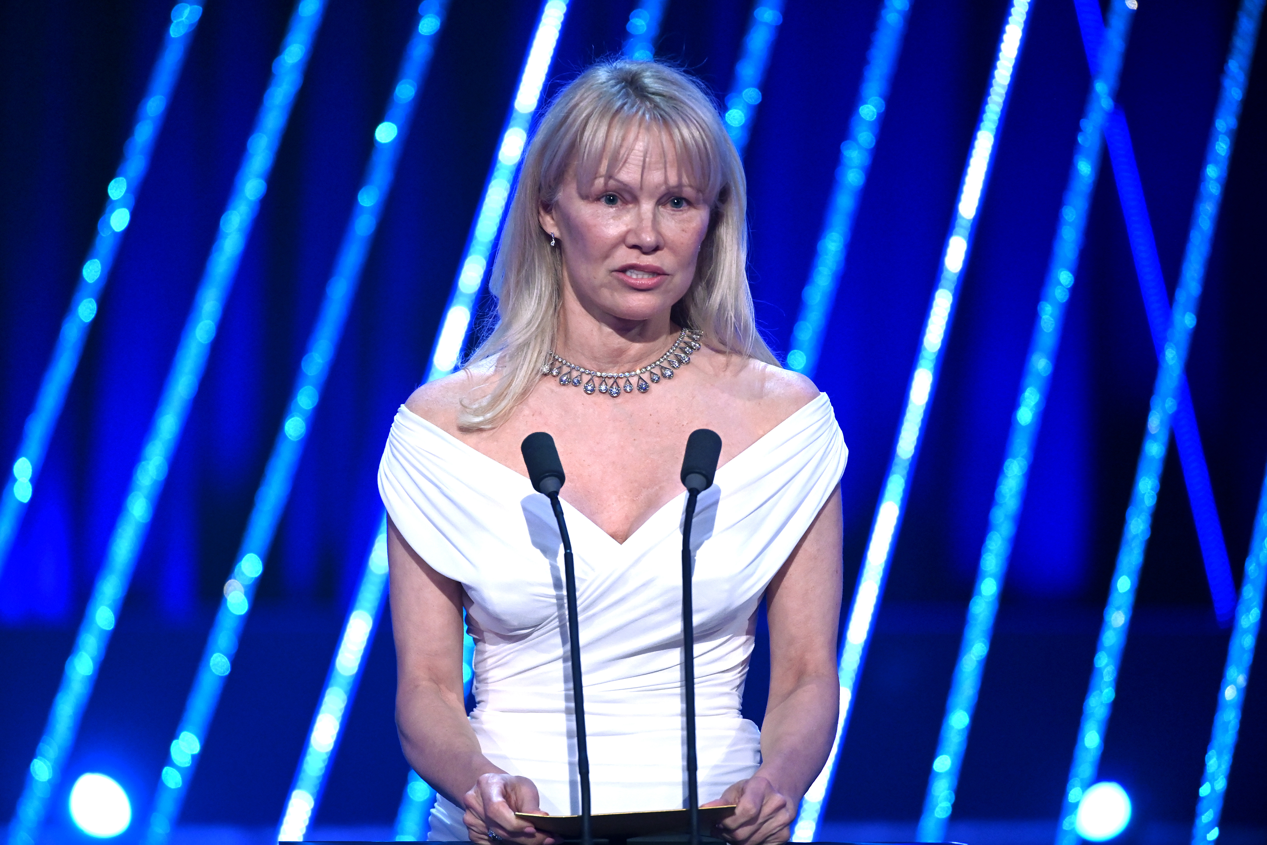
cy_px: 422
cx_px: 634
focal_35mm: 500
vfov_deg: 2.7
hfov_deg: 4.1
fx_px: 17596
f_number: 4
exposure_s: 1/320
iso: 5000
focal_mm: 500
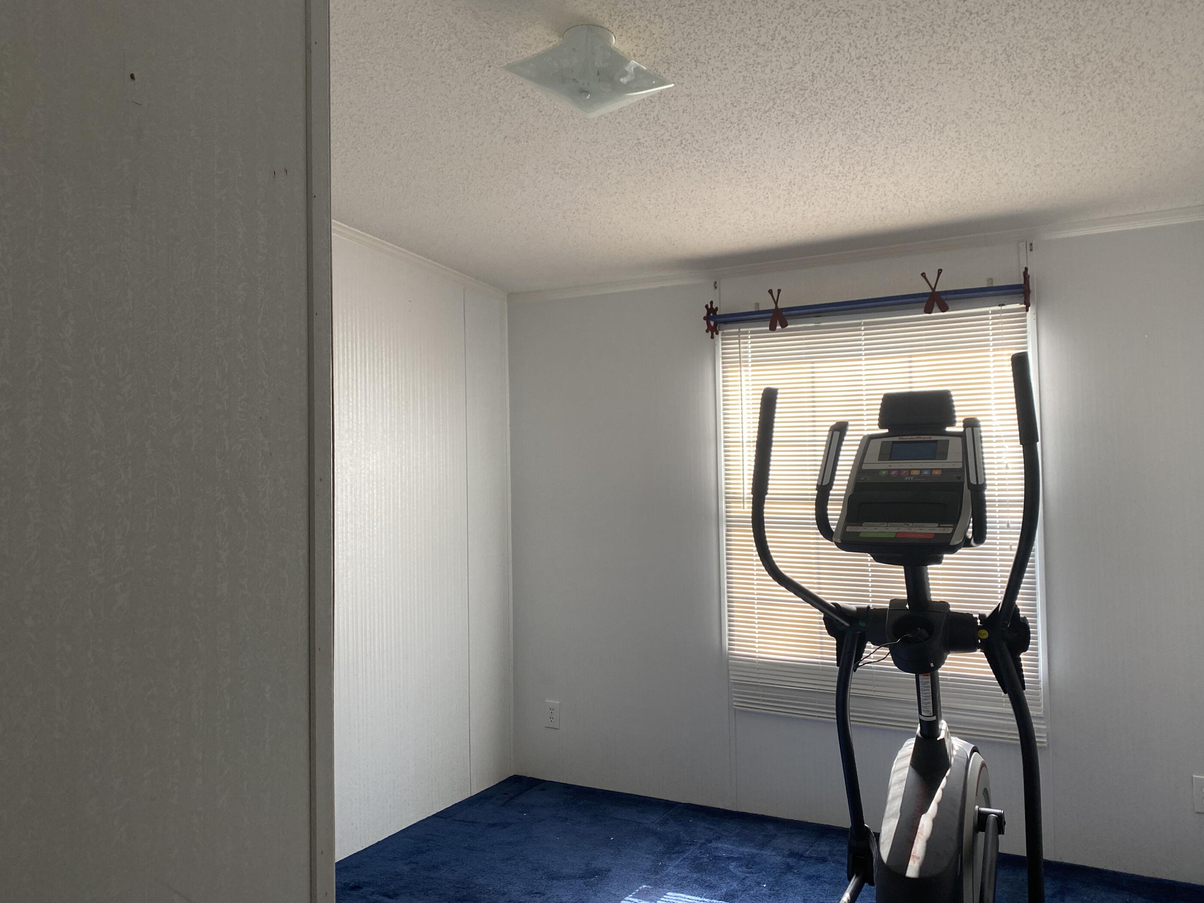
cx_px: 619
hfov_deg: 63.4
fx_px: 974
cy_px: 425
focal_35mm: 28
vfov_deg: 49.7
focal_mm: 4.25
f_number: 1.8
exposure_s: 1/110
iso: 125
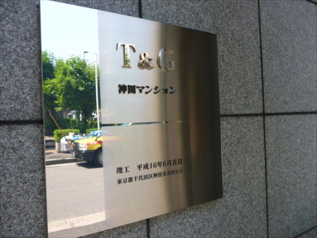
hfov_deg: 63.4
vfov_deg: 49.7
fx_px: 256
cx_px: 158
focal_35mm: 28
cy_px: 119
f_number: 3.1
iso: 100
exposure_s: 1/200
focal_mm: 5
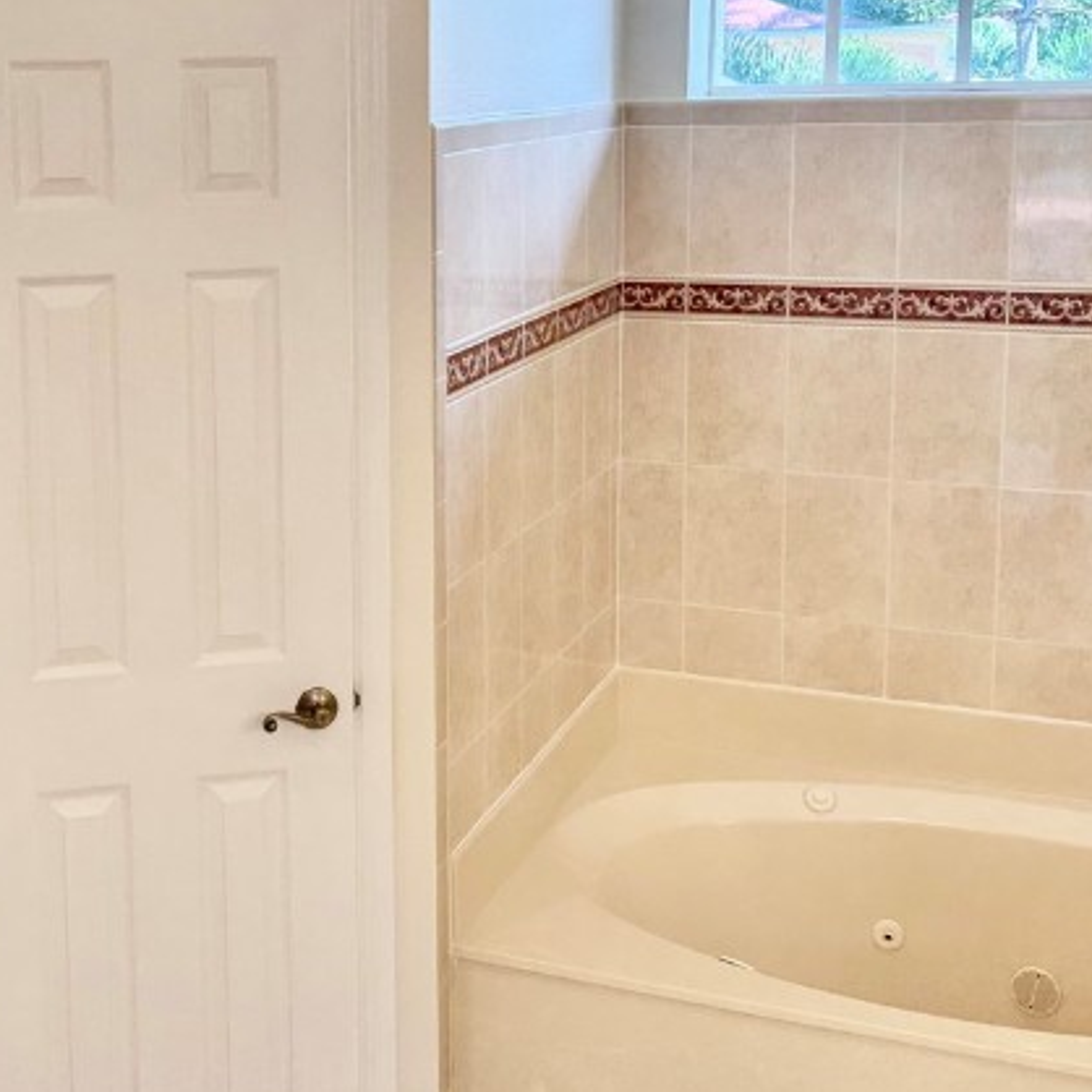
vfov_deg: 32.5
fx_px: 1856
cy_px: 374
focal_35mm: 52
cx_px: 259
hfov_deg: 32.1
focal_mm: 6.76
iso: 80
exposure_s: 1/153
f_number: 1.78
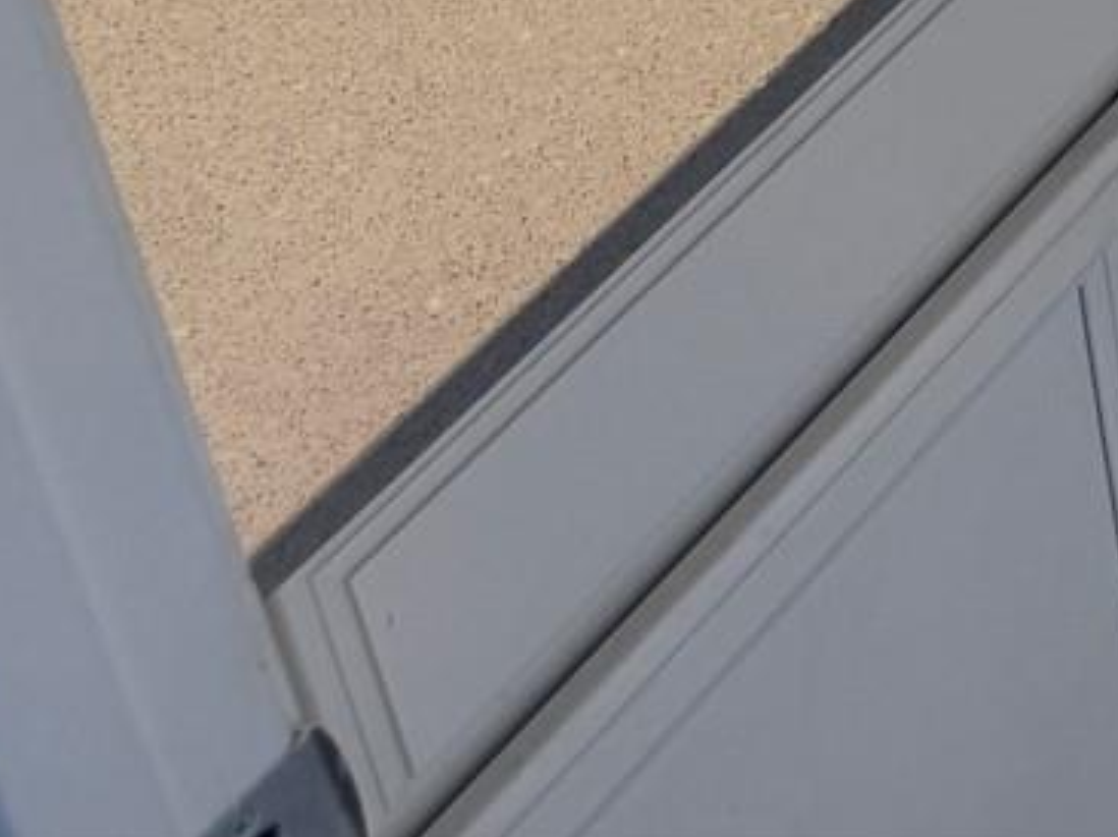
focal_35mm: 105
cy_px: -981
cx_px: 2065
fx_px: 3389
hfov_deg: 15.7
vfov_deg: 12.1
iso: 125
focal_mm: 6.76
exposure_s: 1/60
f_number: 1.78
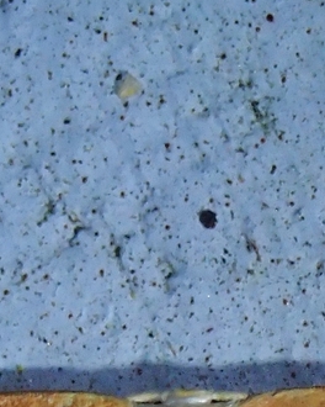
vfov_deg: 5.7
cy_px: 500
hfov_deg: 4.6
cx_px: 170
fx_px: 4052
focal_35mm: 337
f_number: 18
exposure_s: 1/400
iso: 125
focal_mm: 18
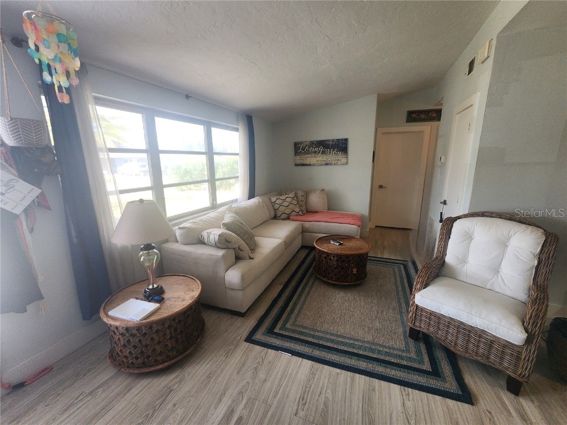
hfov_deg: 106.2
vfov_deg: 89.9
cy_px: 212
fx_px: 213
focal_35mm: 13
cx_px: 284
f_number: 2.2
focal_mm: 2.2
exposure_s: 1/60.2
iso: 125
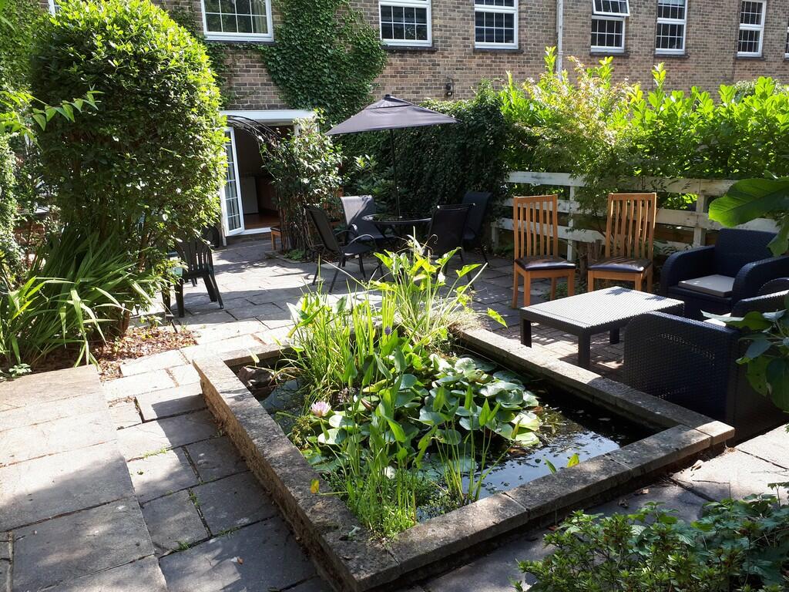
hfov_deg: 65.3
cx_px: 394
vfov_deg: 51.4
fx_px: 615
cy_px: 296
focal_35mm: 27
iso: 40
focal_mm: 3.6
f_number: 1.9
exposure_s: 1/228
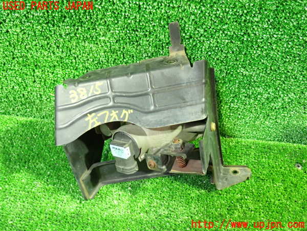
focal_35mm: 32
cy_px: 116
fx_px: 284
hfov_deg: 56.8
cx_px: 154
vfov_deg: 44.2
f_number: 2.4
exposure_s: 1/10
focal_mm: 5.79
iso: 800
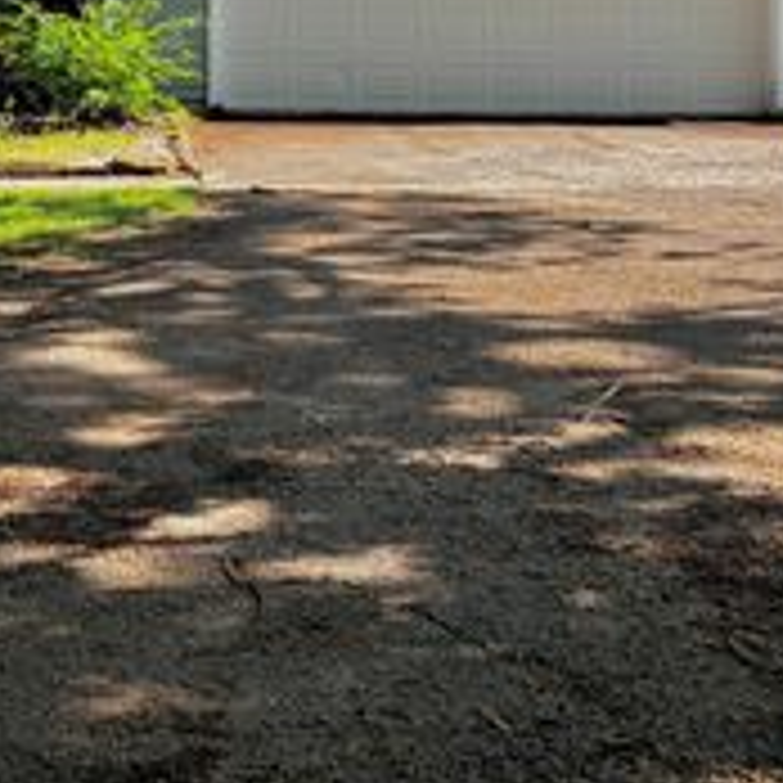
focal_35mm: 66
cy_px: 52
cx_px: -122
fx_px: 1689
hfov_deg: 24.1
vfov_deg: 25.2
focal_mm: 5.96
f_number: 1.6
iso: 50
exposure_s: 1/831
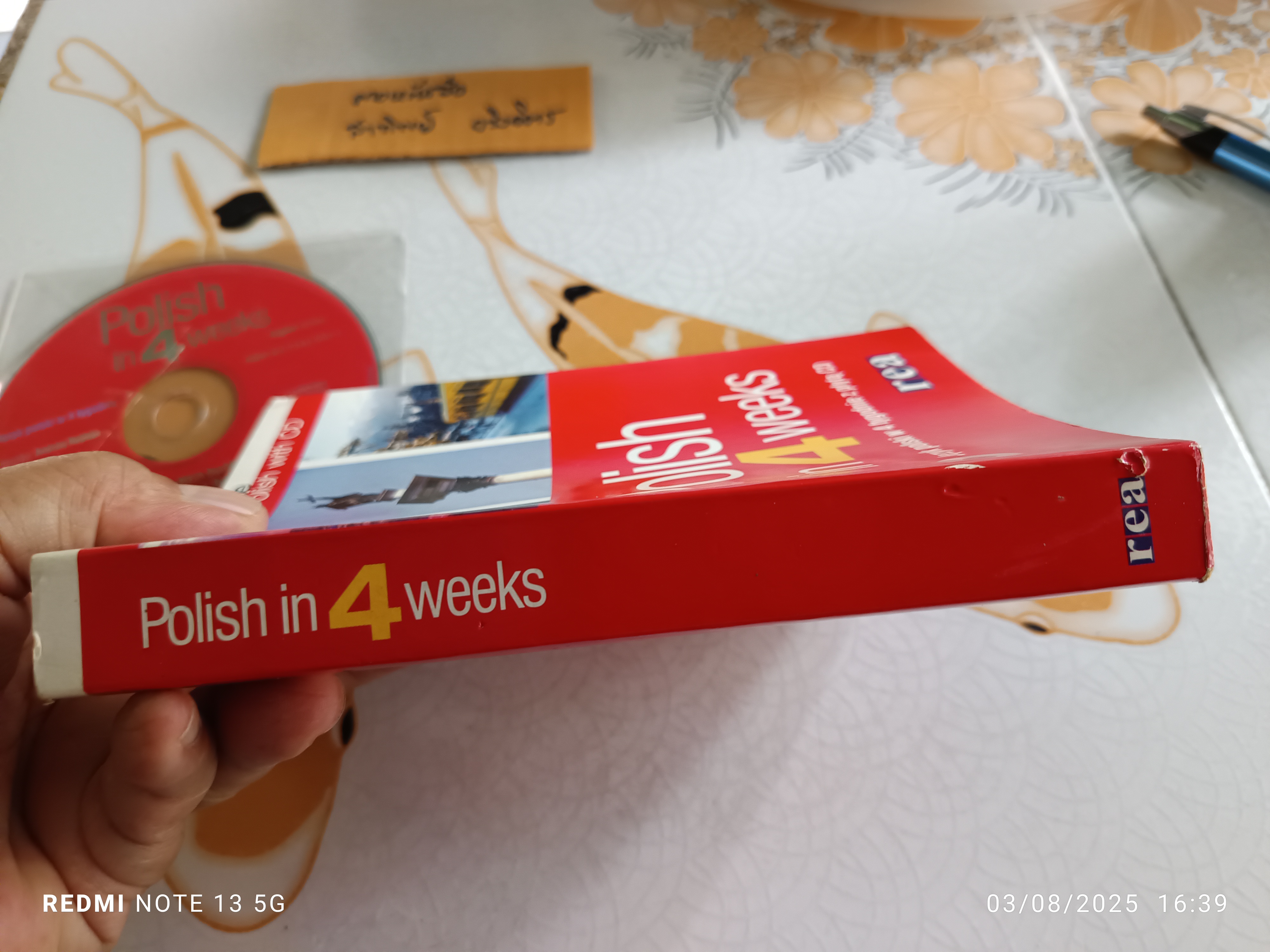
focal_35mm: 24
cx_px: 635
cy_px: 476
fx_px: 881
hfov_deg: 71.6
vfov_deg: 56.8
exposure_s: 1/33.3
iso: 1009
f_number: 1.7
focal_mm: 5.31
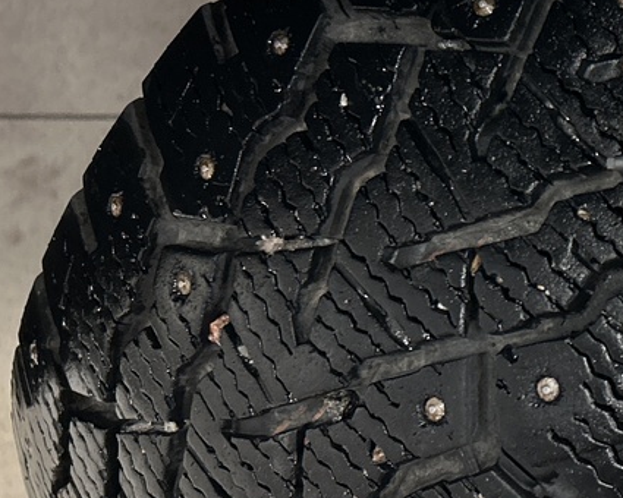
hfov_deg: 20.7
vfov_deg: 17.9
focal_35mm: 86
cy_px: 278
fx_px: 1586
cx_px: 759
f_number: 1.5
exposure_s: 1/50
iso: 200
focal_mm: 5.7
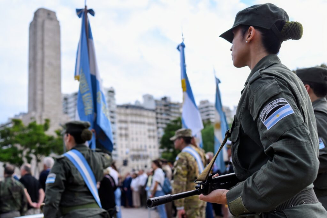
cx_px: 164
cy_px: 109
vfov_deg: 37.9
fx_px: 318
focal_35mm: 35
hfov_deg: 54.4
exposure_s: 1/2500
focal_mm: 35
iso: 1000
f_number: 4
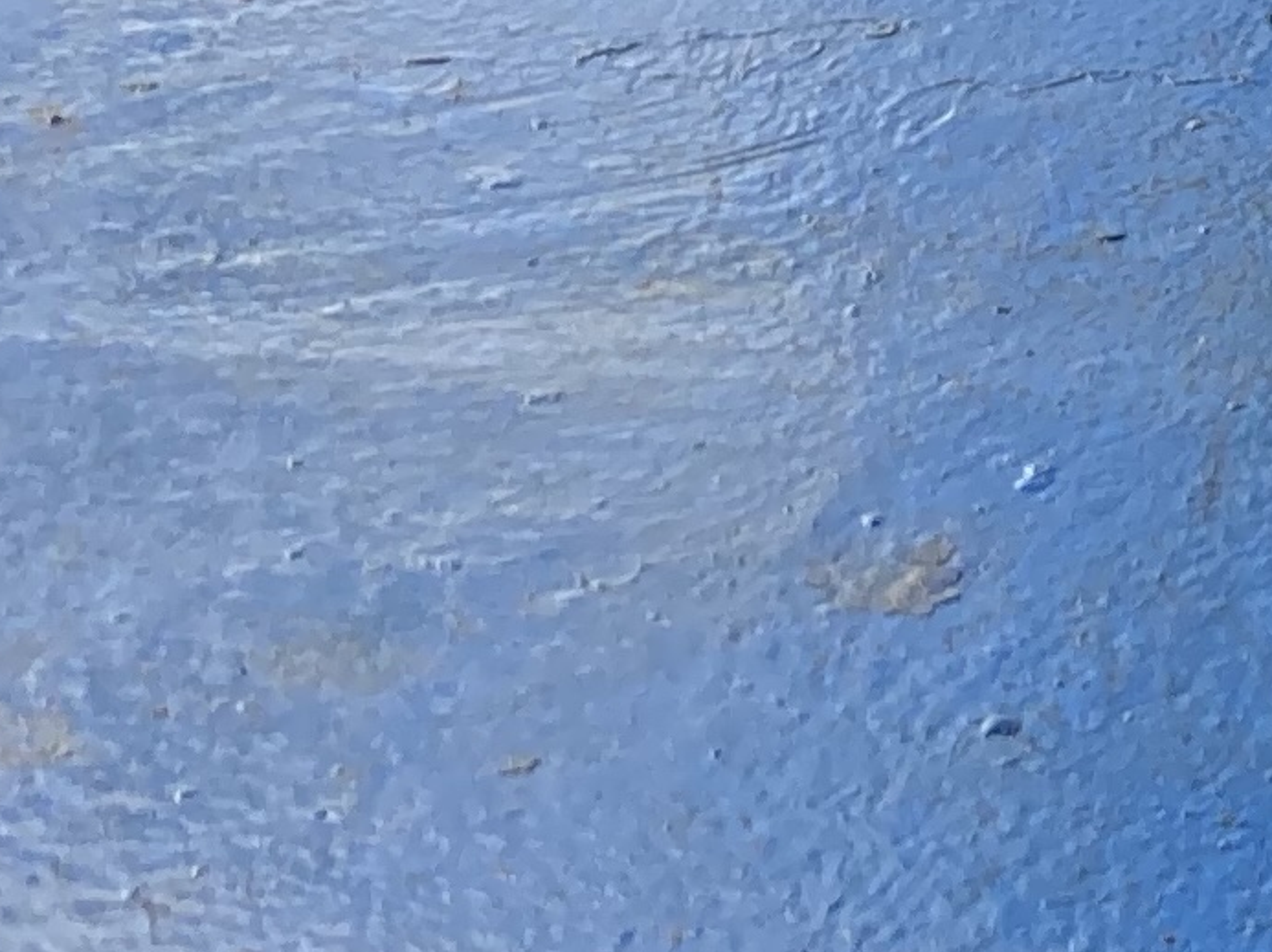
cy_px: -193
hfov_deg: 10.7
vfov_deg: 9.0
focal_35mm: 163
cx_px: 2821
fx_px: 5986
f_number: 1.8
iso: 50
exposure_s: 1/60
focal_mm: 3.99
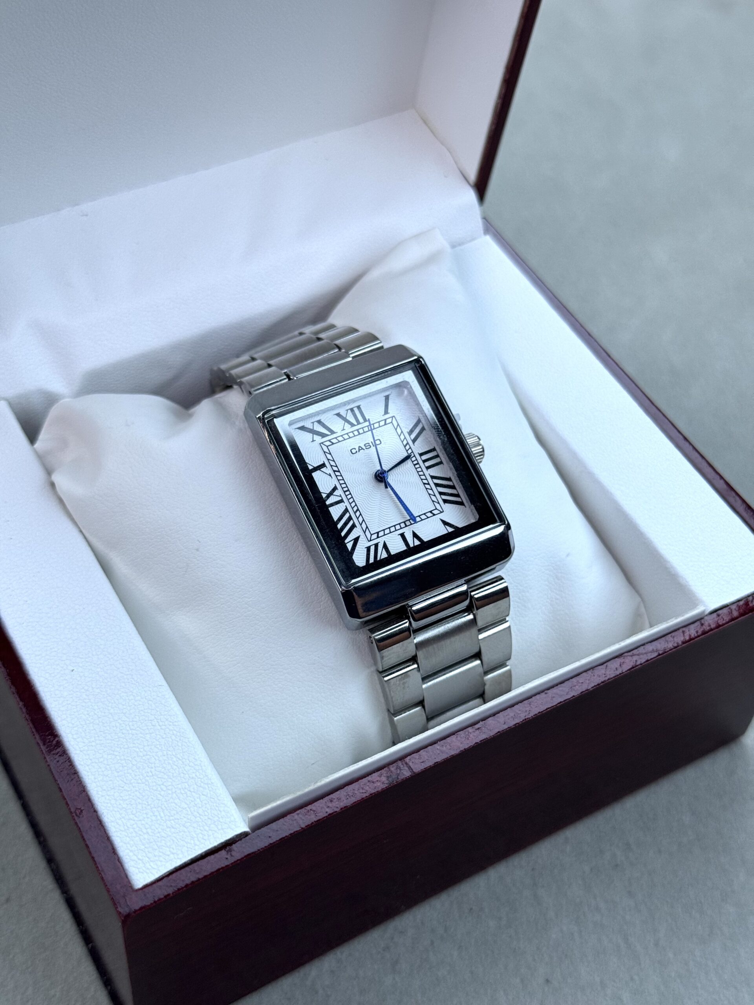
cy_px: 502
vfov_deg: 39.7
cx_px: 377
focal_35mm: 48
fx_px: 1394
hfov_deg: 30.3
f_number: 1.78
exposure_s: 1/106
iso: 100
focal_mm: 6.76
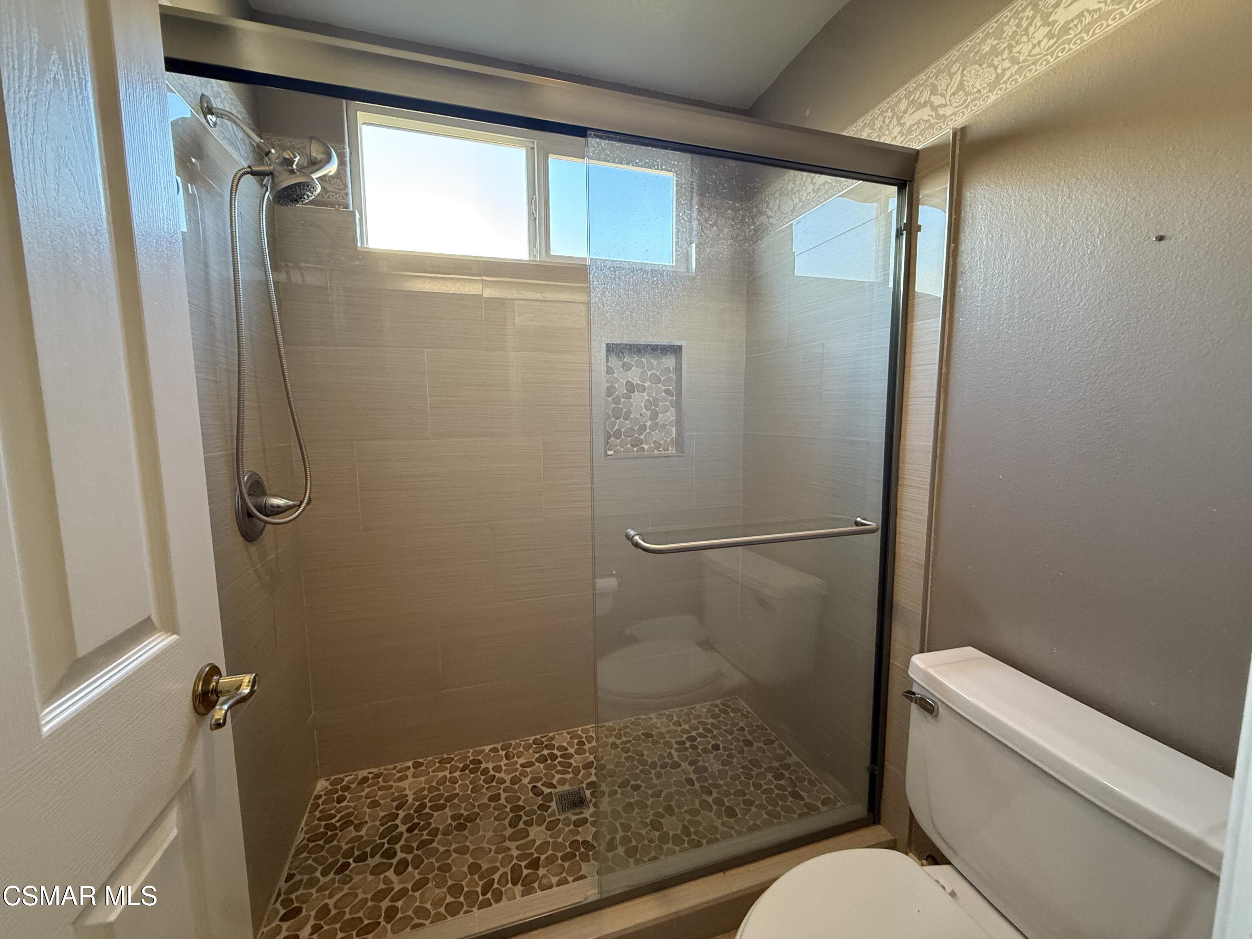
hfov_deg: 102.1
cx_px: 626
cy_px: 470
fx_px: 506
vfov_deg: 85.7
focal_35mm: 14
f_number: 2.2
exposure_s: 1/60
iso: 400
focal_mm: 2.22
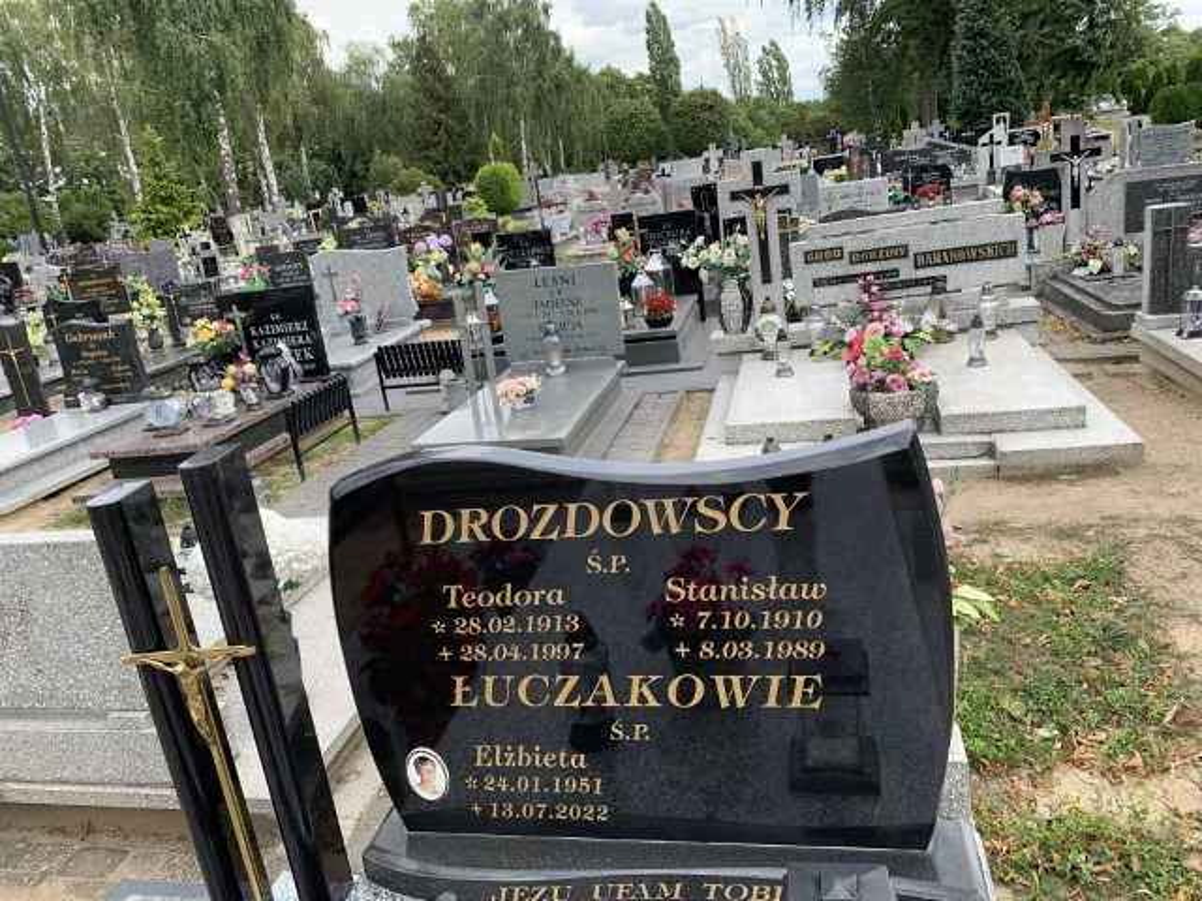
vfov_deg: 53.1
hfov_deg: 67.3
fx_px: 903
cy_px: 450
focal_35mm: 26
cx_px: 601
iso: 25
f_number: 1.8
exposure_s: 1/635
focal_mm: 4.25
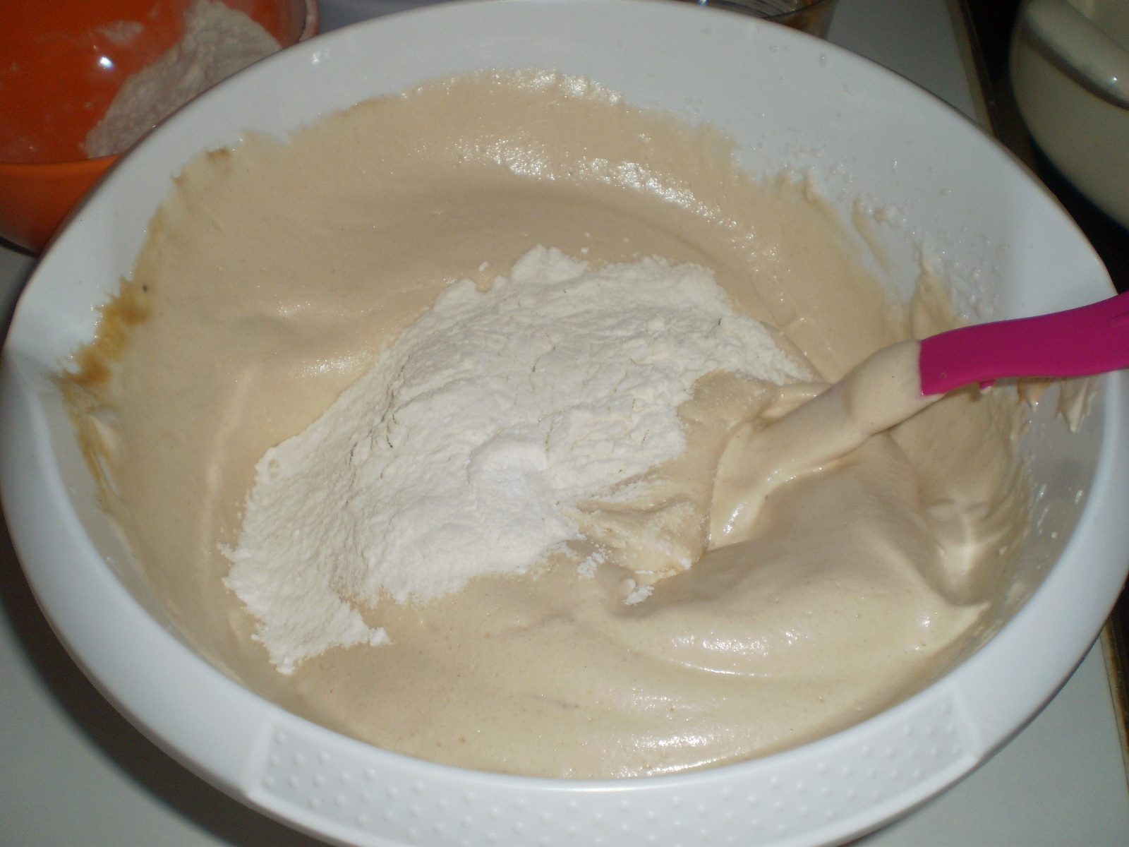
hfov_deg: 51.4
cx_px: 564
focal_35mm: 36
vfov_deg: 39.7
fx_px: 1174
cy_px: 424
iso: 125
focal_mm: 6.3
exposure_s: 1/30
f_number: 3.1
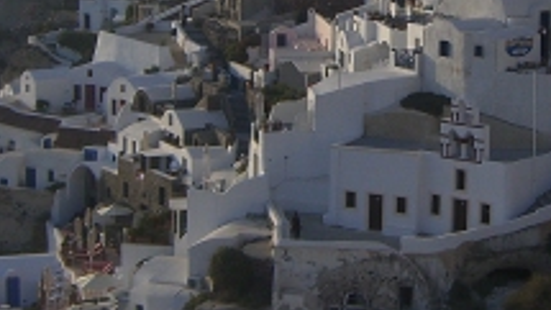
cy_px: 0
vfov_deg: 9.8
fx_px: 1797
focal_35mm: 123
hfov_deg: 17.3
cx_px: 425
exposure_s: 1/160
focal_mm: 7.9
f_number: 8
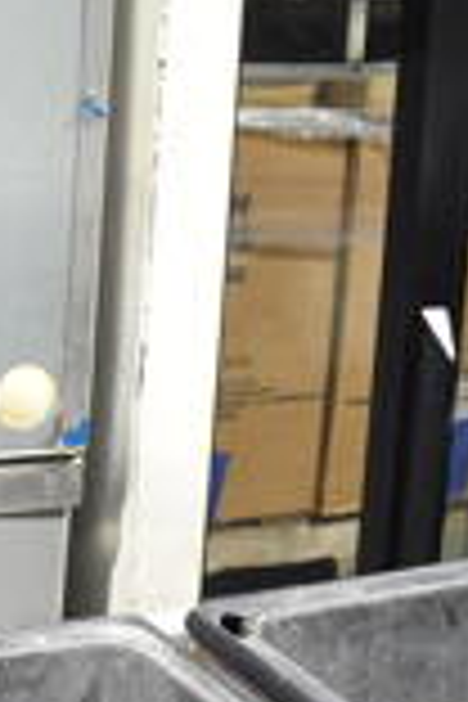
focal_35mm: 106
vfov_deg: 18.8
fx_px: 2067
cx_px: -526
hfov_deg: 11.4
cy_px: 32
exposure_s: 1/30
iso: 720
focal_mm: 18
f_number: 3.5
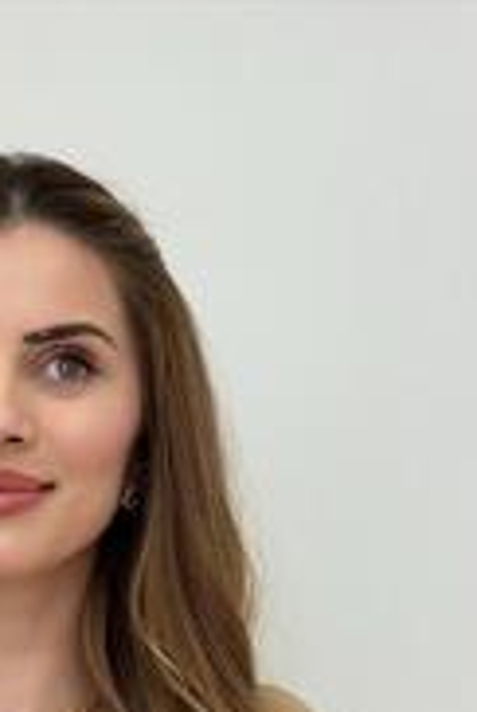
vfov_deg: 13.3
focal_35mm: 146
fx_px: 2891
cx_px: 55
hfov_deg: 9.4
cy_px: 1031
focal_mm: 6.86
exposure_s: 1/253
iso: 80
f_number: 1.78
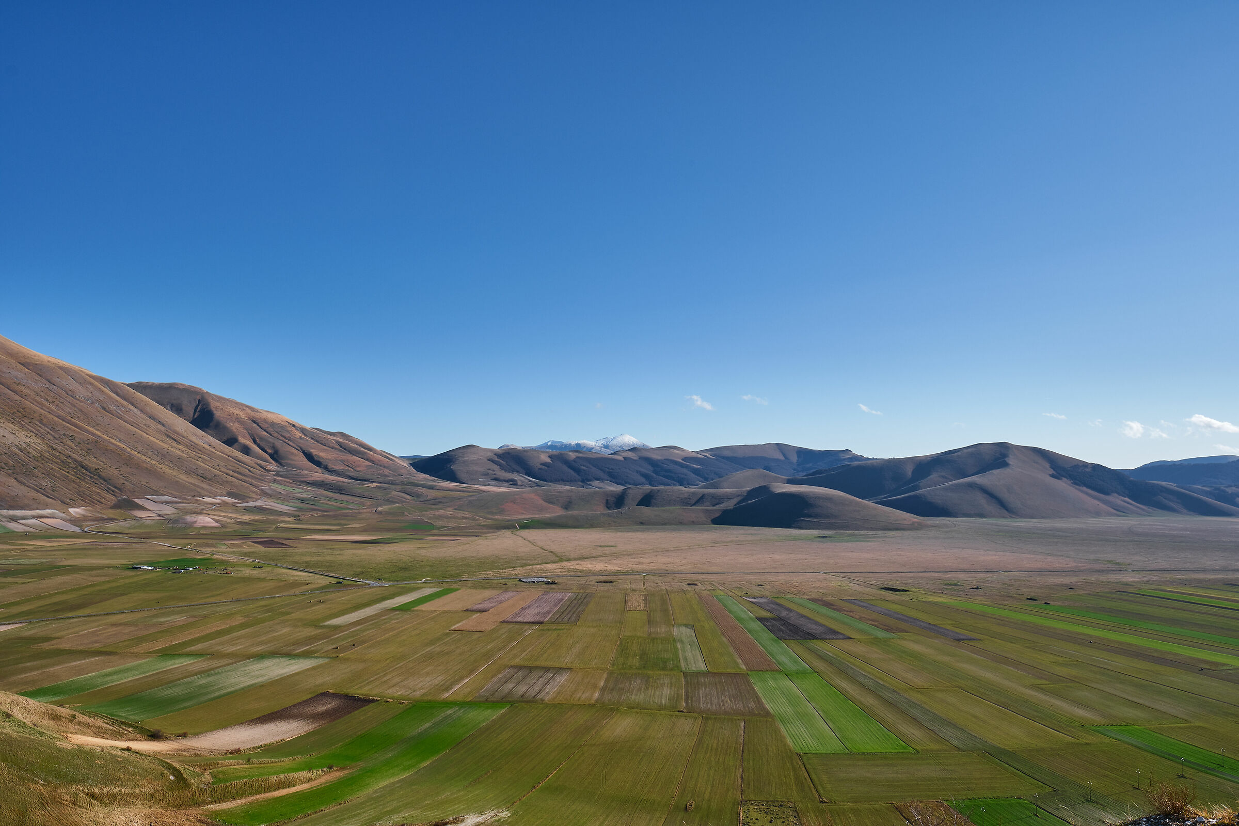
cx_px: 620
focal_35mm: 24
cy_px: 413
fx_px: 826
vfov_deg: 53.1
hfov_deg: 73.7
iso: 80
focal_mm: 16
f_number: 16
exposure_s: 1/80
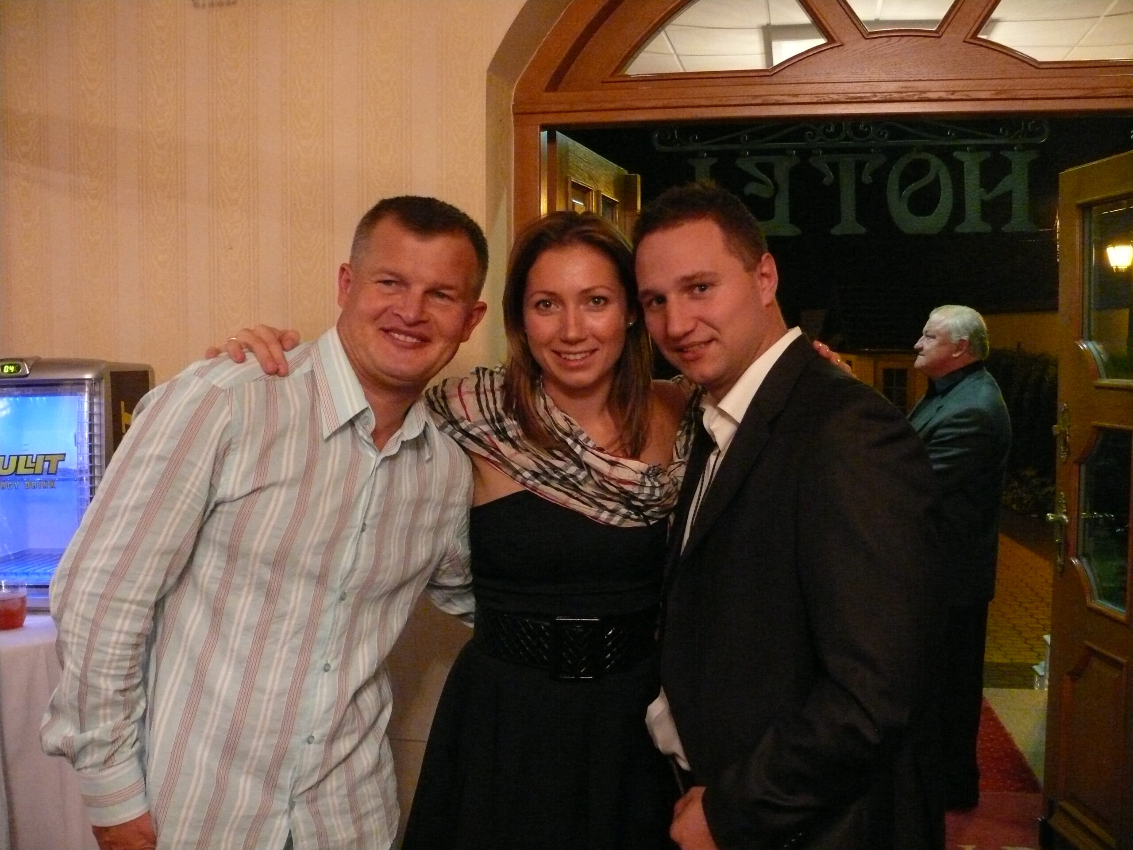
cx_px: 566
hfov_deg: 52.6
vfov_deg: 40.7
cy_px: 425
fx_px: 1146
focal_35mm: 35
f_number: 2.8
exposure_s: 1/15
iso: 800
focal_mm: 7.4
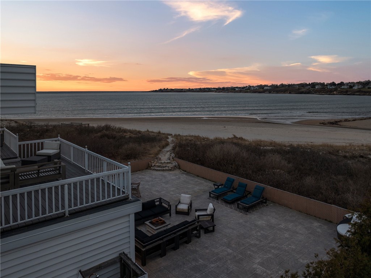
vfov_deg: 56.7
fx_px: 257
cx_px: 186
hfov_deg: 71.6
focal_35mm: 24
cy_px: 139
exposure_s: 1/25
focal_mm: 12.29
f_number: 2.8
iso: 100
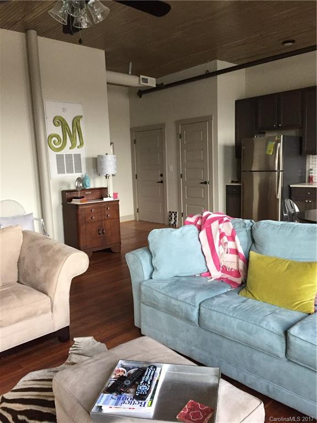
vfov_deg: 61.7
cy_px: 212
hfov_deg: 48.2
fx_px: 354
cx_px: 158
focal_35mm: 29
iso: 160
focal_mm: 4.15
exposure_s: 1/30
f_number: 2.2
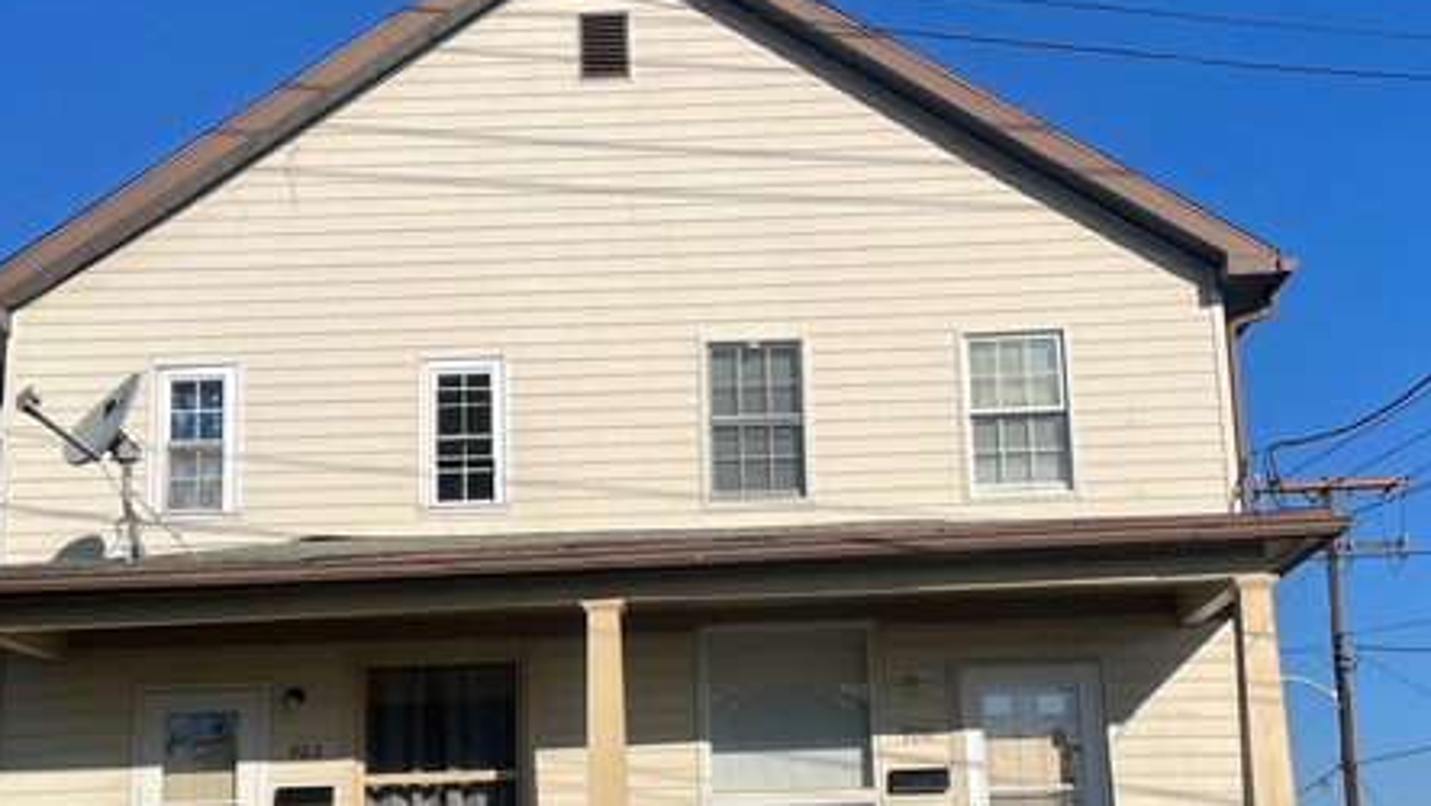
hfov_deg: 40.5
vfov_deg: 23.4
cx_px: 661
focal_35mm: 51
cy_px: 567
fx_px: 1936
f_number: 1.6
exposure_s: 1/6897
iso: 32
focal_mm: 4.2
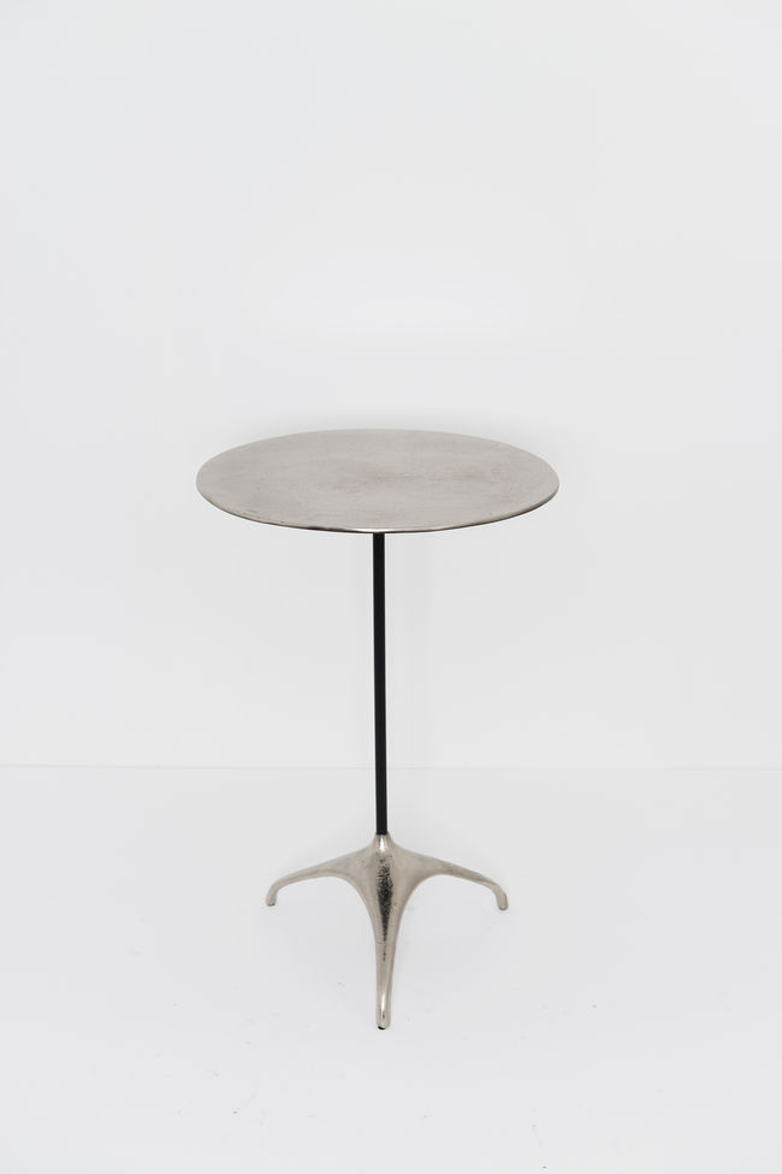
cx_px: 391
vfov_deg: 36.2
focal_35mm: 55
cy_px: 587
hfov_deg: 24.6
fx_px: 1792
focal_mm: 55
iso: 100
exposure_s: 1/125
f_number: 7.1
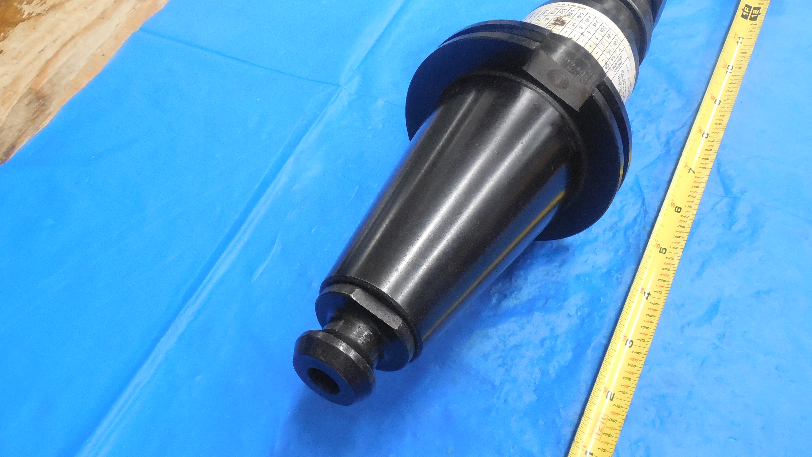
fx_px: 646
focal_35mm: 30
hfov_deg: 64.2
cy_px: 278
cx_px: 441
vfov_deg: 38.7
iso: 400
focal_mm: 4.5
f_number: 3.3
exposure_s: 1/25
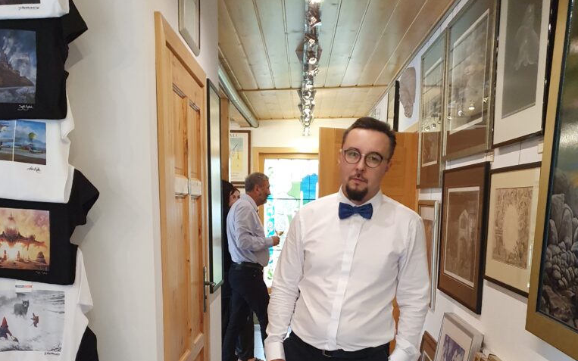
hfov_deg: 52.7
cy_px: 324
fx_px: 583
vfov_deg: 32.7
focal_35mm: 37
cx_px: 288
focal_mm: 4.32
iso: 500
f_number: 1.5
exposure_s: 1/50
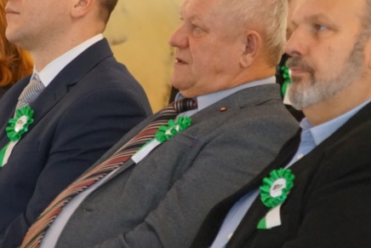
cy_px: 155
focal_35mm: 550
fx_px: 5670
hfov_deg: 3.7
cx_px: 132
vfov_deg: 2.5
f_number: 6.3
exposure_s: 1/15
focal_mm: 160
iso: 3200
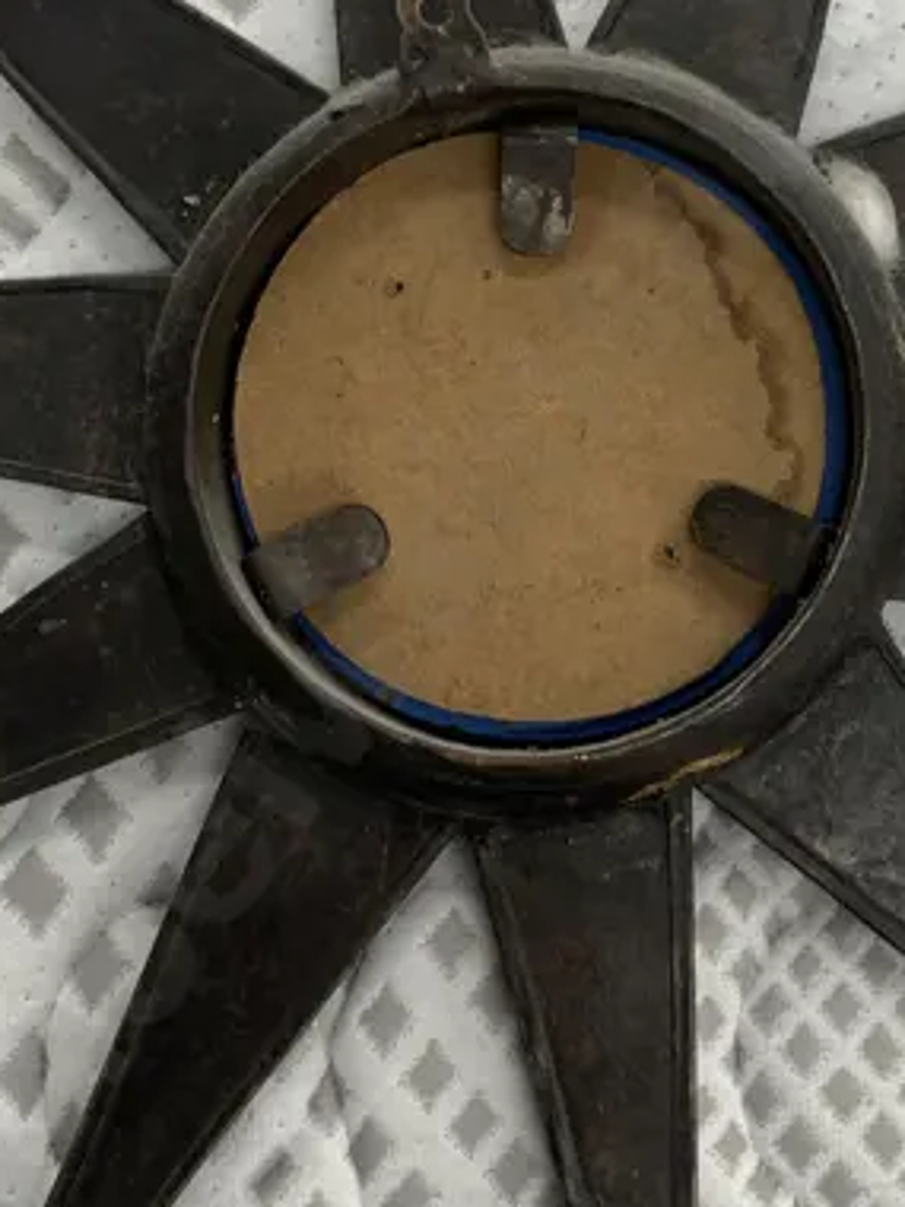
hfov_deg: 20.9
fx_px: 2440
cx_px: 591
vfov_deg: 27.5
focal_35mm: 70
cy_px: 353
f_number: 1.8
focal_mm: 4.25
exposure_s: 1/100
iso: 64
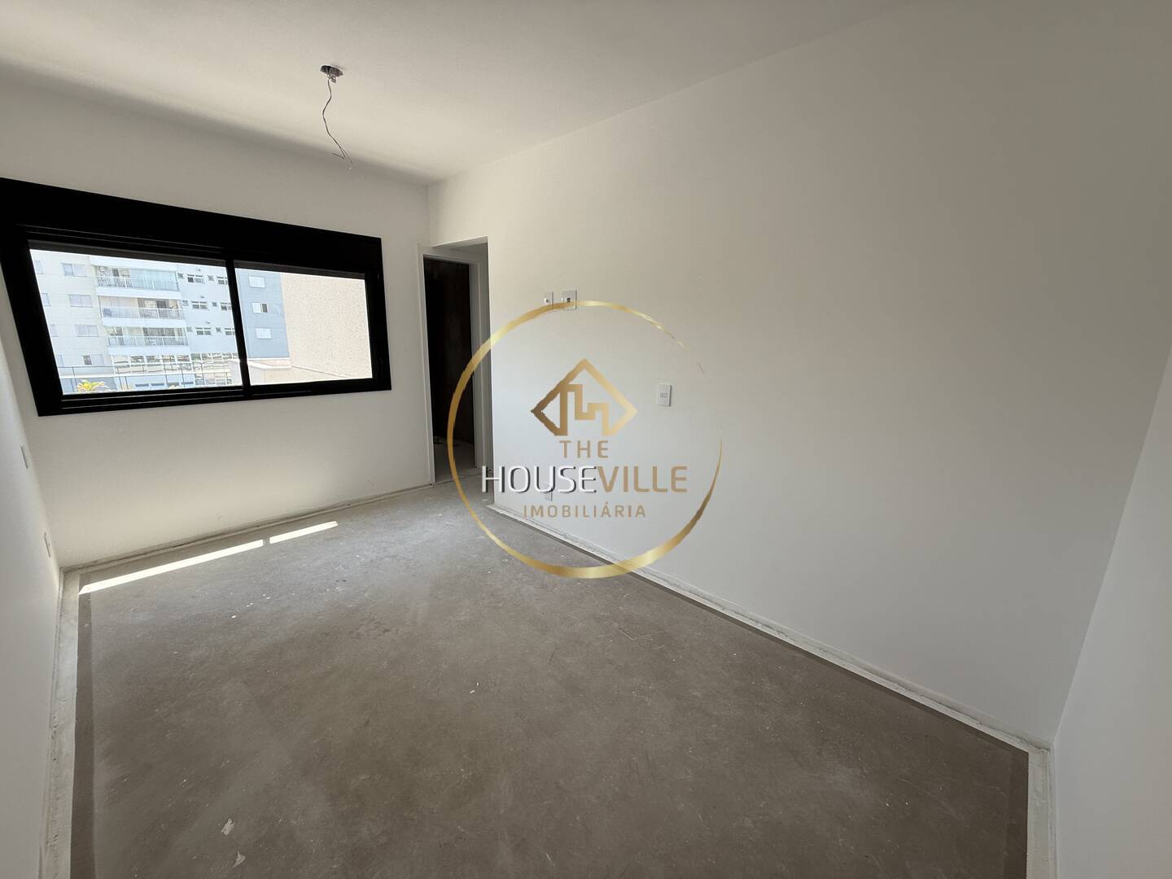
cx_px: 586
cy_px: 440
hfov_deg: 102.1
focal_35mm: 14
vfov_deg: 85.7
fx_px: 474
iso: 50
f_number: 2.2
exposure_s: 1/177
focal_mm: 2.22
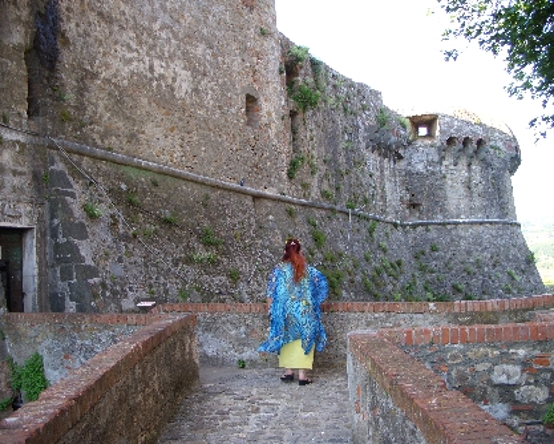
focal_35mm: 40
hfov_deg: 45.8
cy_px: 222
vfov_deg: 37.4
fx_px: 656
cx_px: 284
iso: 50
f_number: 2.8
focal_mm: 7.8
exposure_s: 1/88
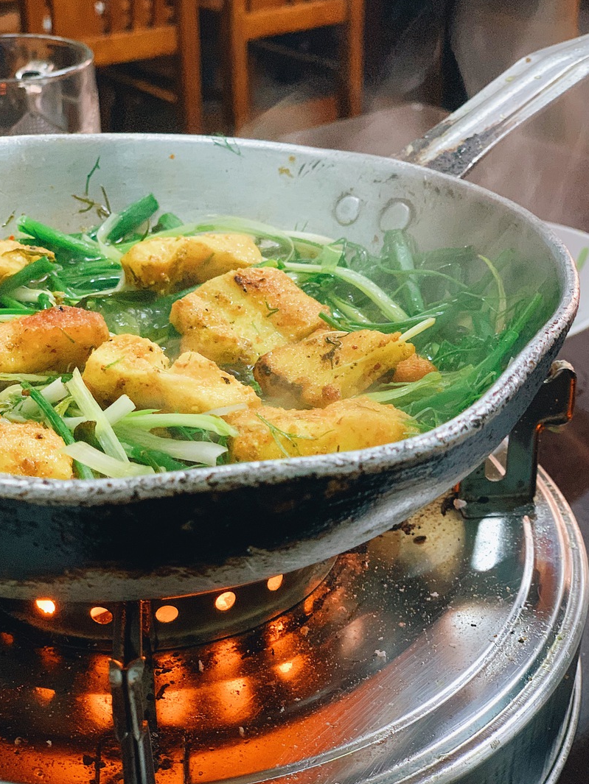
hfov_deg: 26.1
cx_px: 290
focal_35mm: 56
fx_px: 1270
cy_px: 405
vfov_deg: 34.3
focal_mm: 6
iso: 320
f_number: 2.4
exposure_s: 1/33
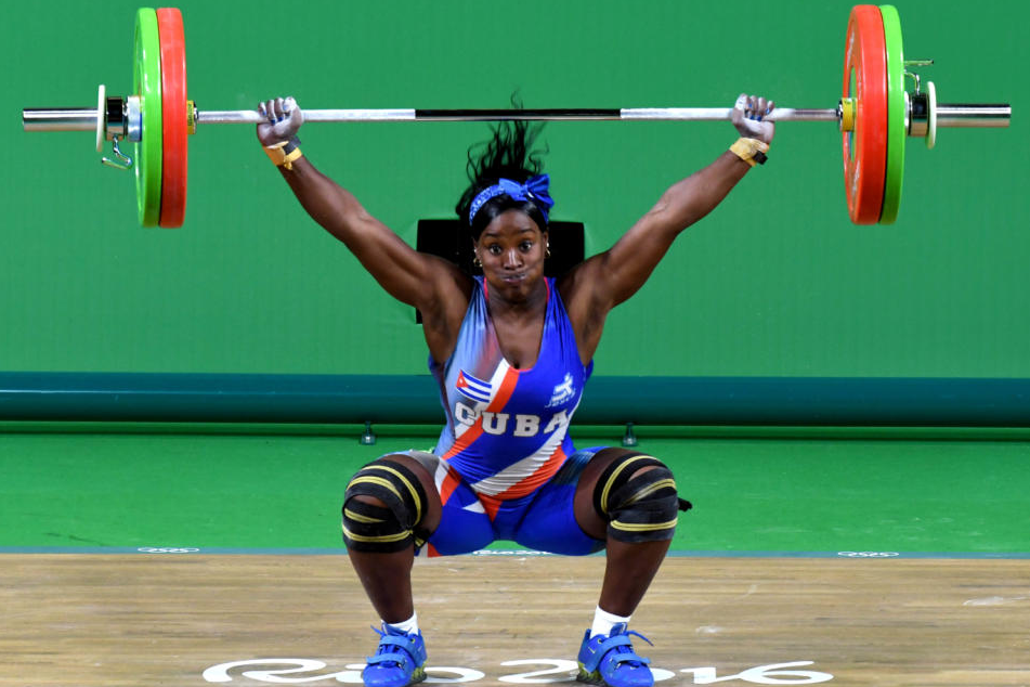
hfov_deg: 4.7
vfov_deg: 3.2
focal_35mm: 436
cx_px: 518
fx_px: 12473
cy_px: 357
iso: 1600
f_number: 6.3
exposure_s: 1/320
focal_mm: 270
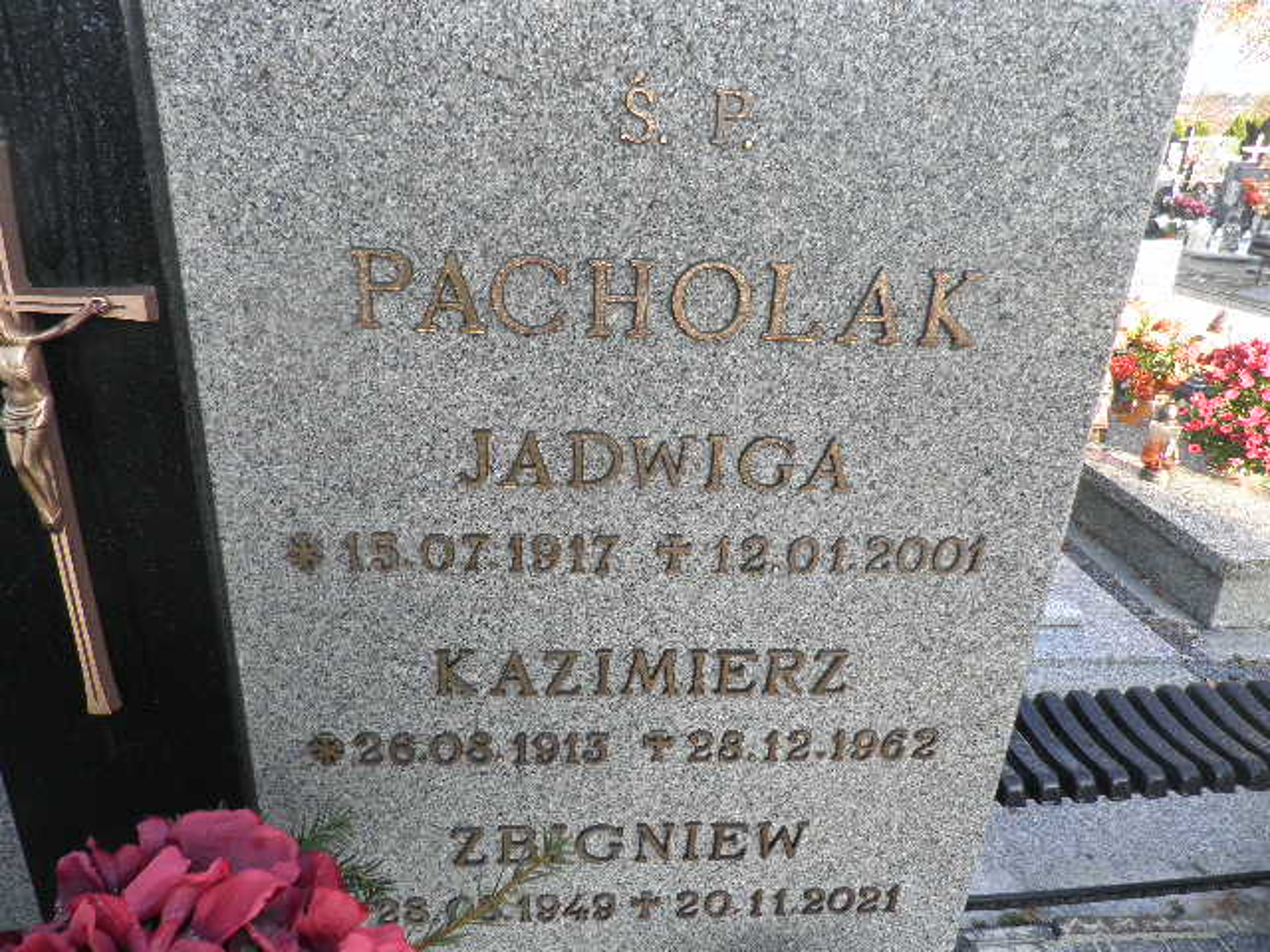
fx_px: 881
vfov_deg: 56.8
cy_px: 476
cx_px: 635
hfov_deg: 71.6
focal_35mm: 24
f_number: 3.3
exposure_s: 1/60
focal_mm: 4.3
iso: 64
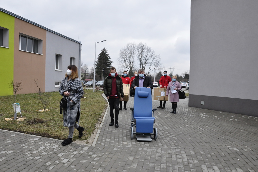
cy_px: 86
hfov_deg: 67.4
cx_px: 129
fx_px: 193
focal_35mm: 27
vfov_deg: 47.8
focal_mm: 18
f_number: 11
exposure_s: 1/400
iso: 1000
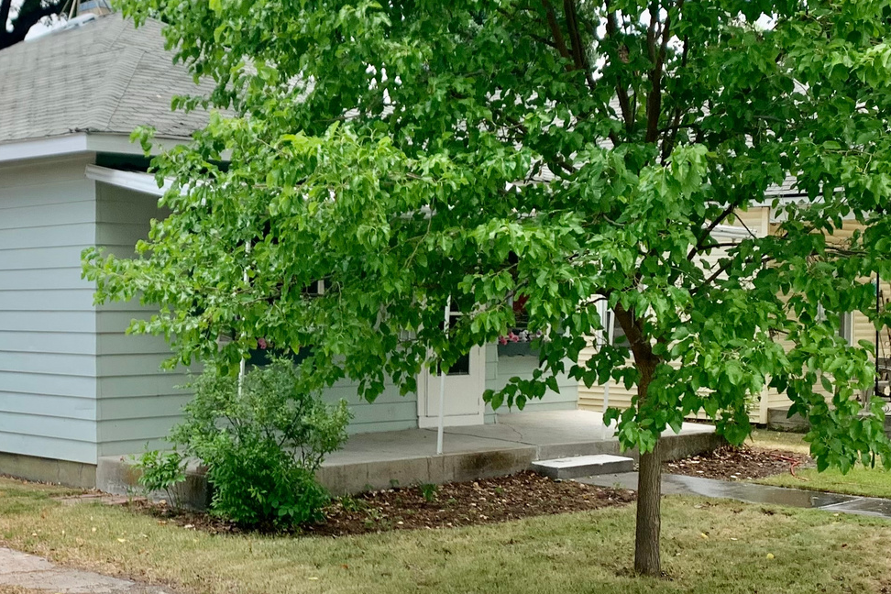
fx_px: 1411
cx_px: 164
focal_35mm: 57
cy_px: 356
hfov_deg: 33.9
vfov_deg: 23.7
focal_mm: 4.25
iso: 25
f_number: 1.8
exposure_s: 1/732
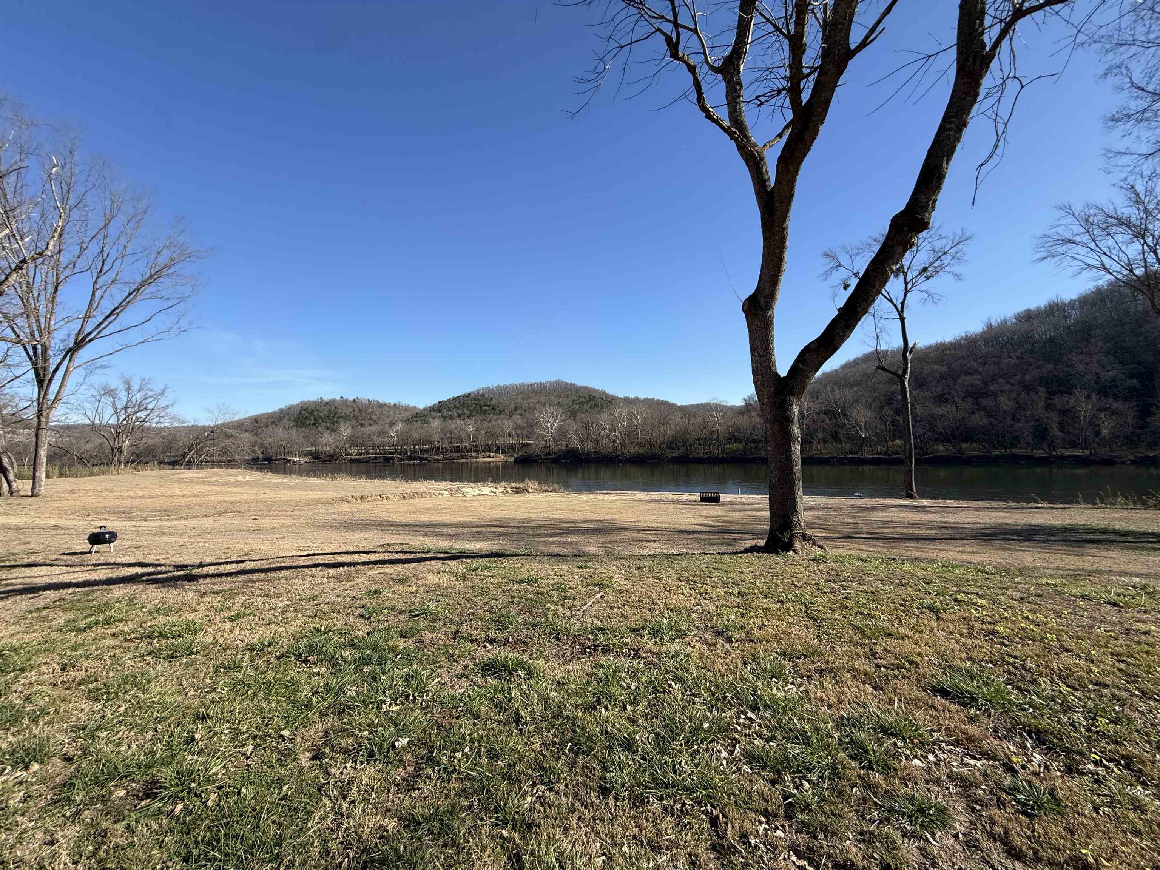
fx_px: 469
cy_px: 435
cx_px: 580
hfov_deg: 102.1
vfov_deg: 85.7
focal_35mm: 14
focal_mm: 2.22
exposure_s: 1/1534
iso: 50
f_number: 2.2
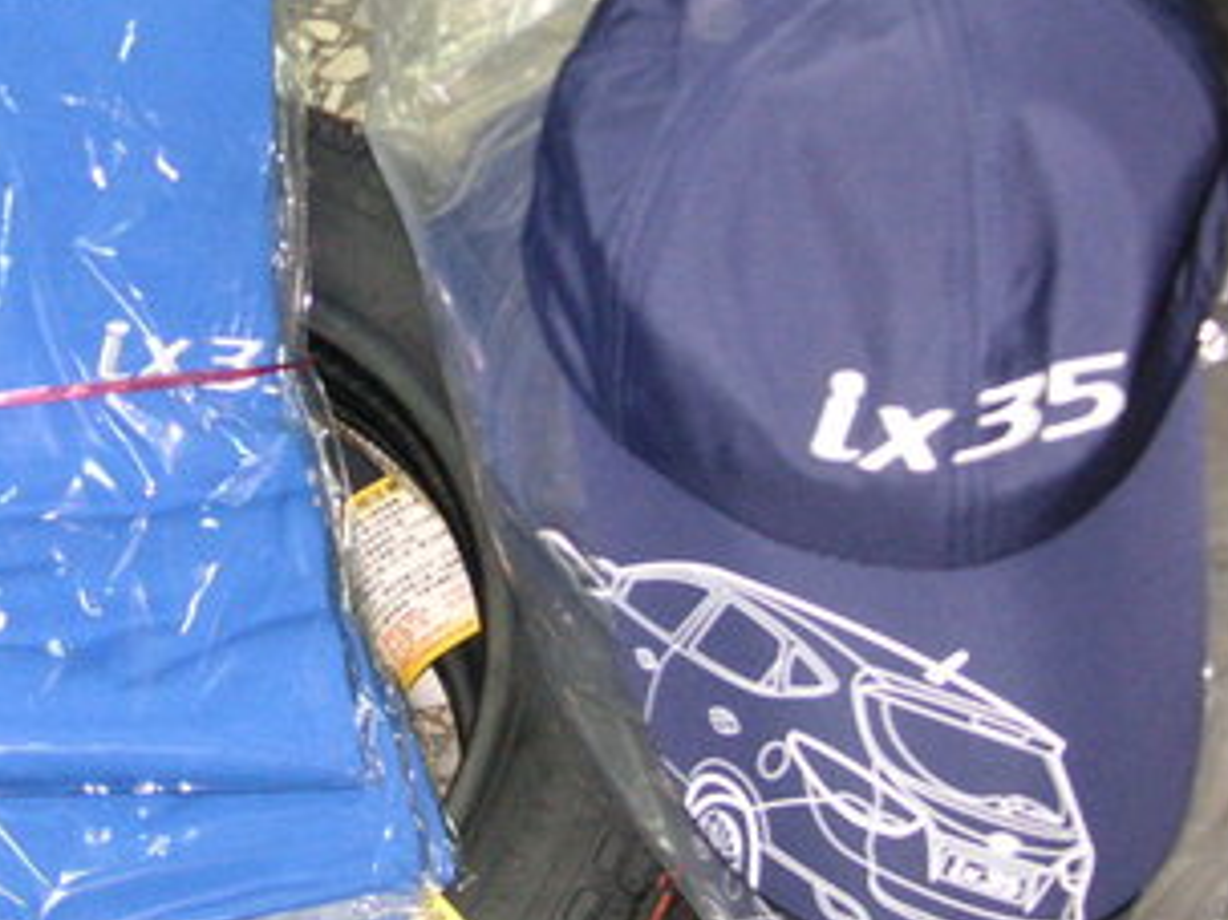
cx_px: 361
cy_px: 391
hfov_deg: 31.3
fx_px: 2163
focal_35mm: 61
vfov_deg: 24.0
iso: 160
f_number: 2.8
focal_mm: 6.1
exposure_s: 1/45
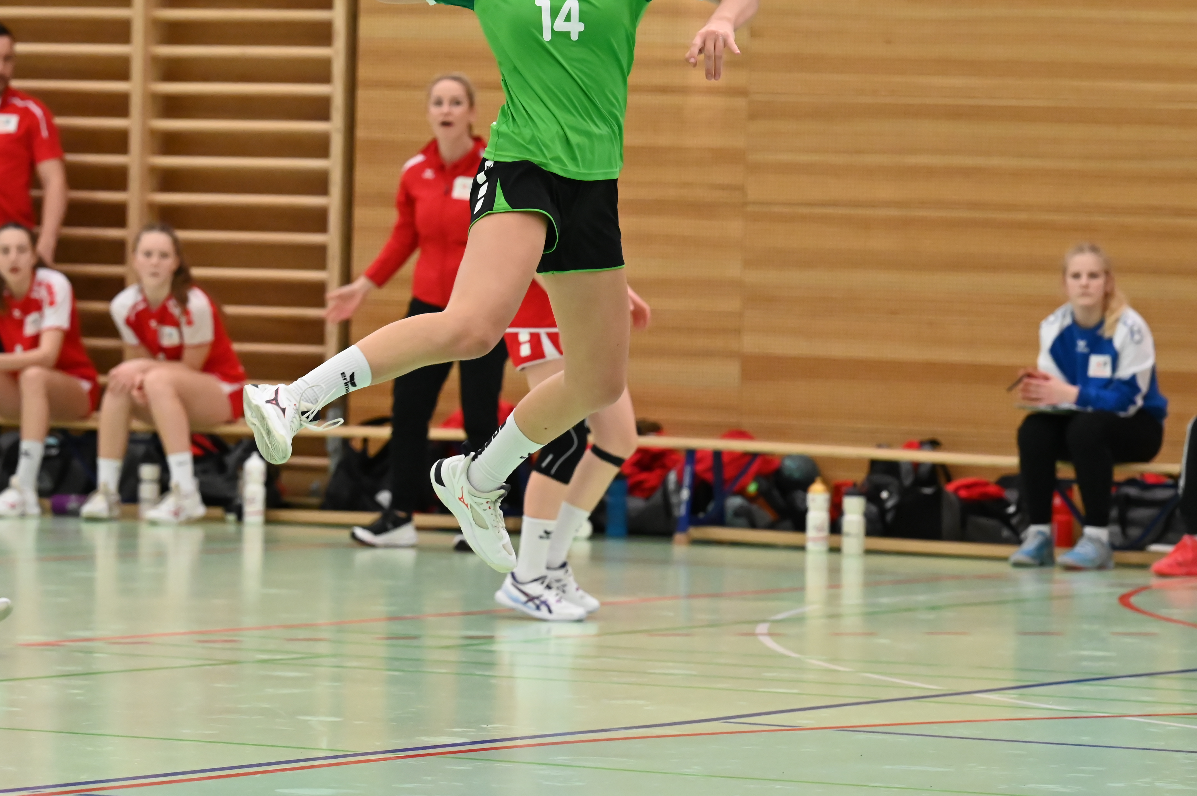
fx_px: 7210
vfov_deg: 6.3
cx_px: 519
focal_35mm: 217
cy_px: 294
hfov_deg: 9.5
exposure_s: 1/1250
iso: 8000
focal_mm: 155
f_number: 4.5
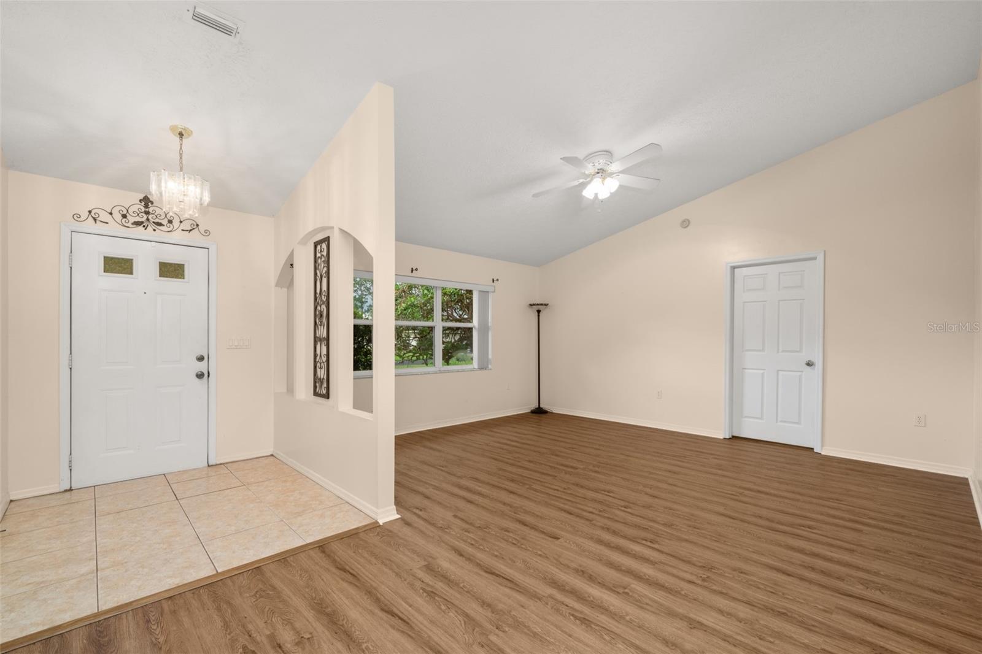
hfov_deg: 100.4
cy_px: 327
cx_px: 491
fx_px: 409
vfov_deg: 77.3
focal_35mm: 15
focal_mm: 15
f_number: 11
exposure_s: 1/1.25
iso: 400
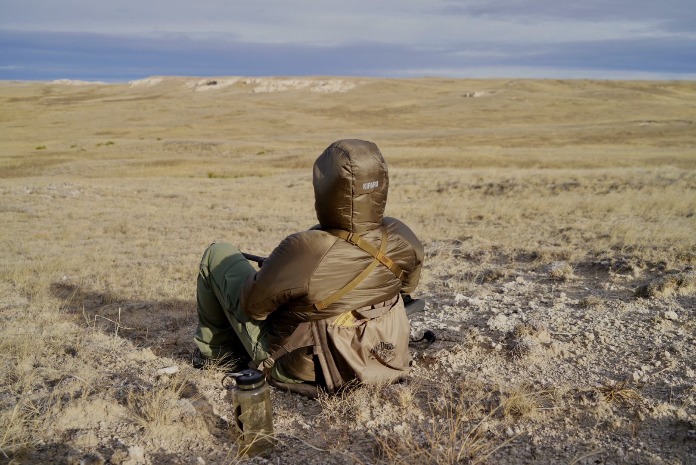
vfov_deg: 38.9
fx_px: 658
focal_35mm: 34
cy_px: 232
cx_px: 348
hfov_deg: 55.8
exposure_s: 1/500
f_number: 5
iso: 100
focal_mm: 34
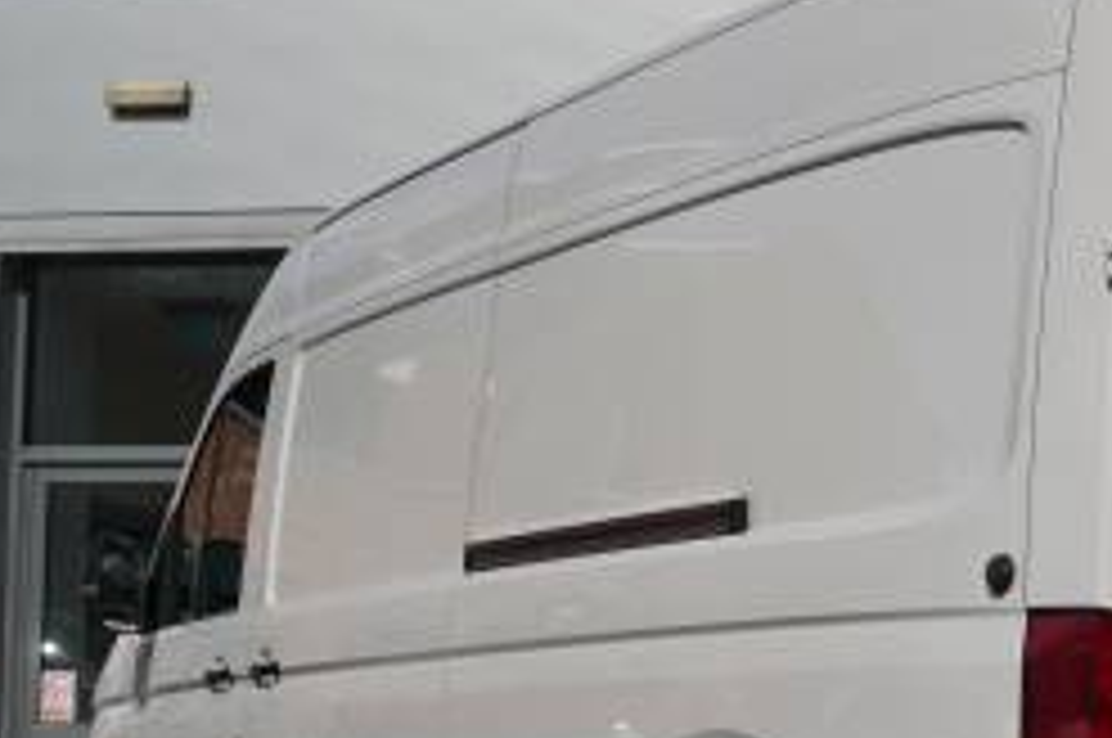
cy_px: 536
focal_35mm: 97
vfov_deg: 14.0
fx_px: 3001
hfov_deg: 20.6
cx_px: 1004
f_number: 8
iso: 100
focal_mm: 25
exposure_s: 1/500
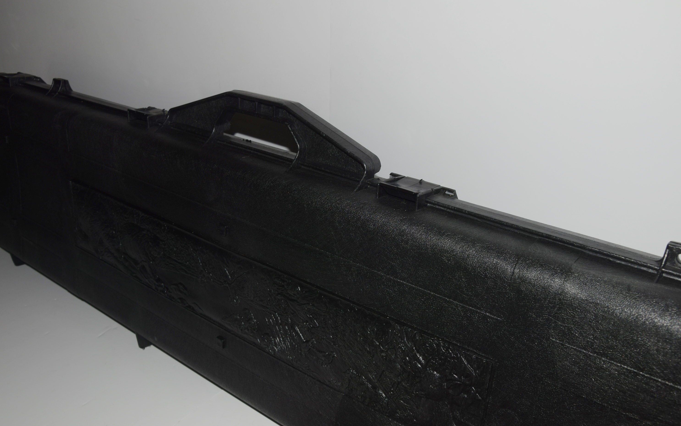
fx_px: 631
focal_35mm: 34
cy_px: 217
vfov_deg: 37.3
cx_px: 340
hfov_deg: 56.7
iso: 100
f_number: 8
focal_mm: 22
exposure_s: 1/60
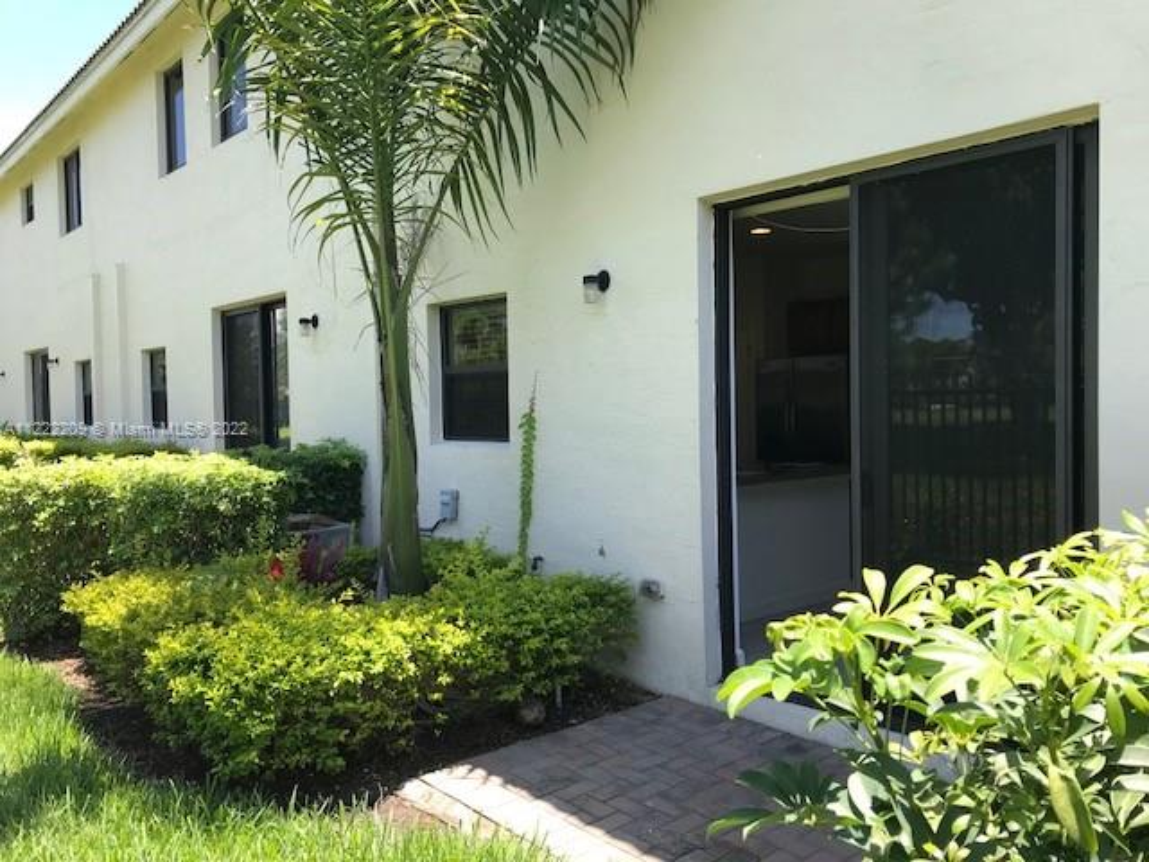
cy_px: 431
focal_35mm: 28
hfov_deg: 63.4
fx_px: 929
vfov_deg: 49.7
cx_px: 574
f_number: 1.8
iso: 20
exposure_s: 1/517
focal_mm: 3.99
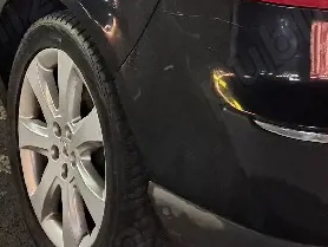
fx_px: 920
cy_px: 22
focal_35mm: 97
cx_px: 97
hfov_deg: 20.1
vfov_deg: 15.1
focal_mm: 4
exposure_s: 1/20
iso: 1250
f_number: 1.8
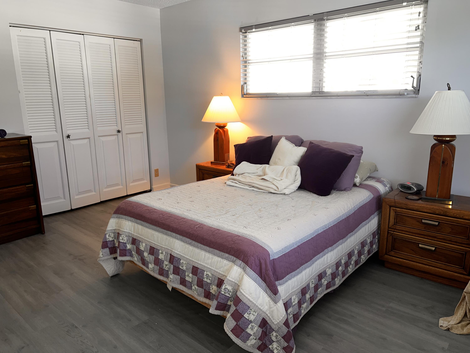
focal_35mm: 26
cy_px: 176
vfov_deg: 53.1
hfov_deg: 67.3
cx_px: 235
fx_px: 353
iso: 32
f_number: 1.5
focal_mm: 5.7
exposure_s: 1/30
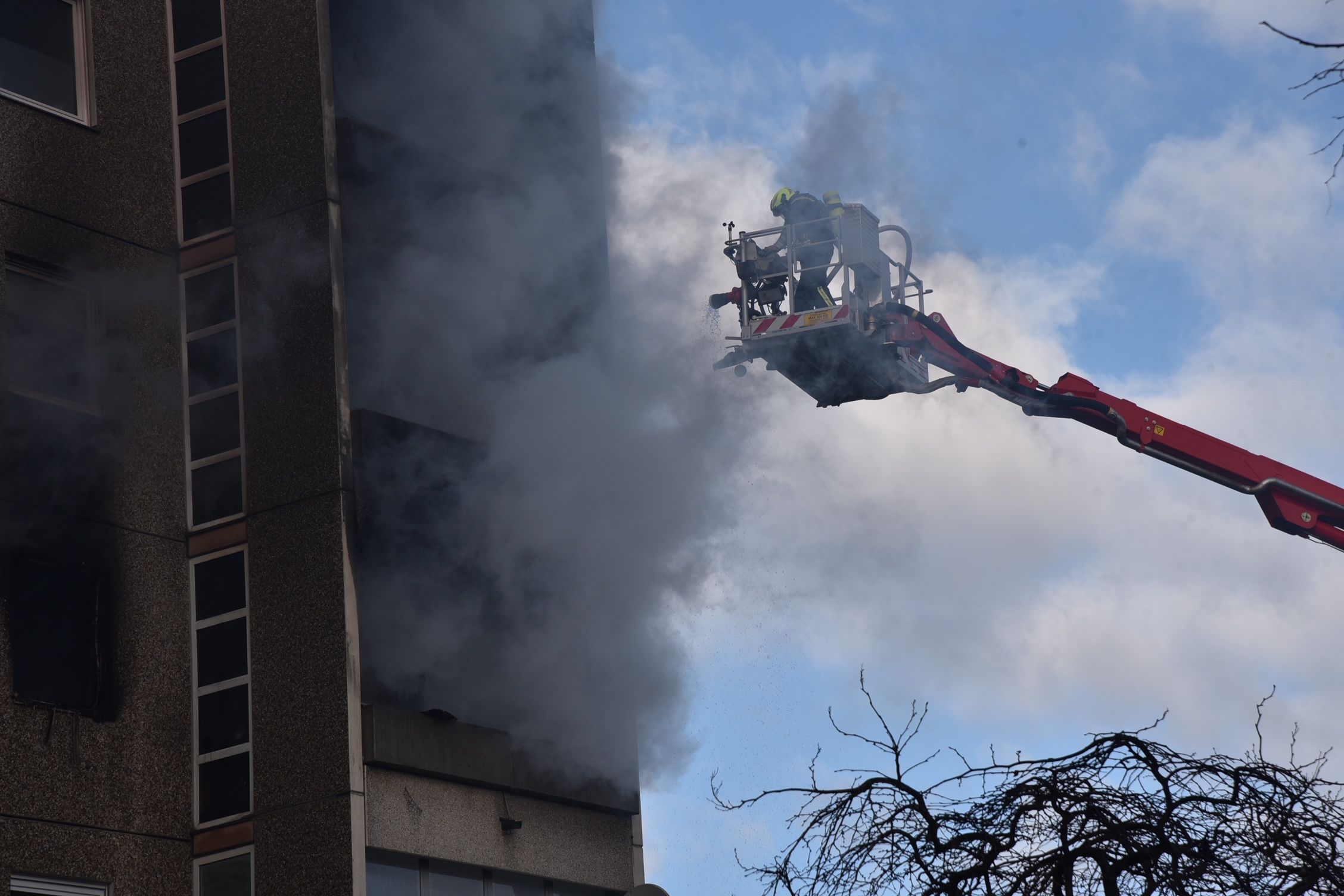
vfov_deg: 13.0
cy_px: 448
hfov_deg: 19.5
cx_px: 672
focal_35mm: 105
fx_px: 3920
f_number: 9
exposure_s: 1/320
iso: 200
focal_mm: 105
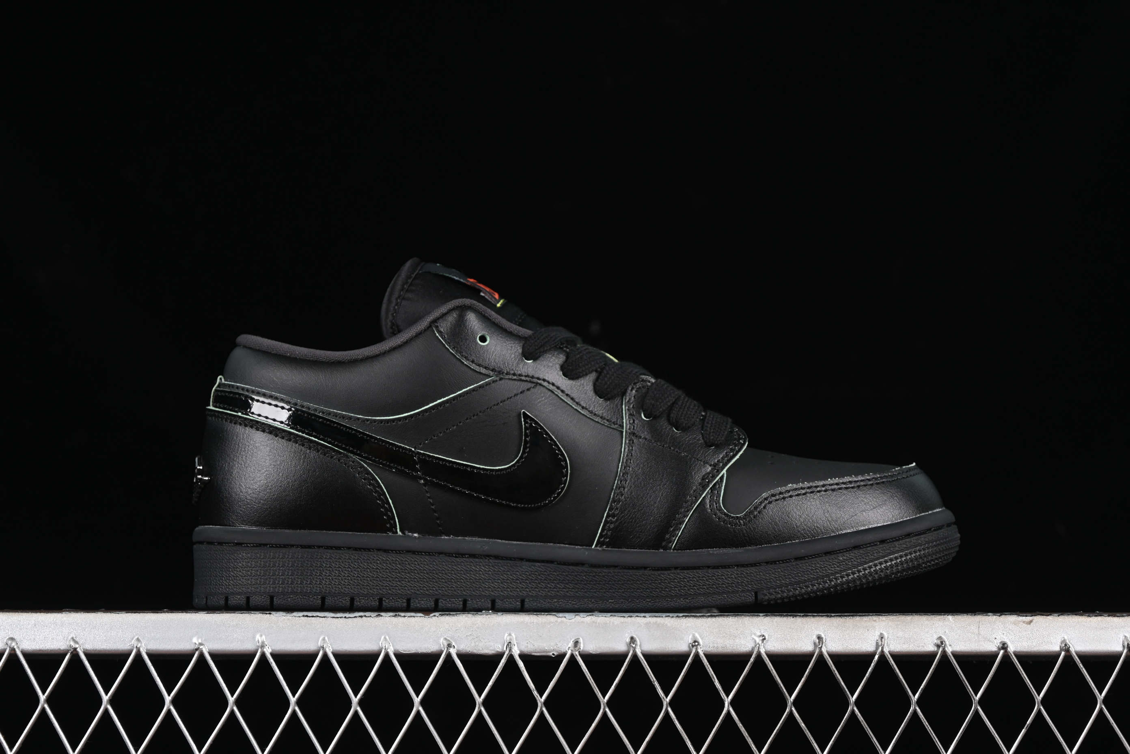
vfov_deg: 18.2
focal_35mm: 75
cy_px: 377
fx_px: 2354
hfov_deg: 27.0
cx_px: 565
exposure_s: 1/50
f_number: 6.3
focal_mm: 50
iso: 160
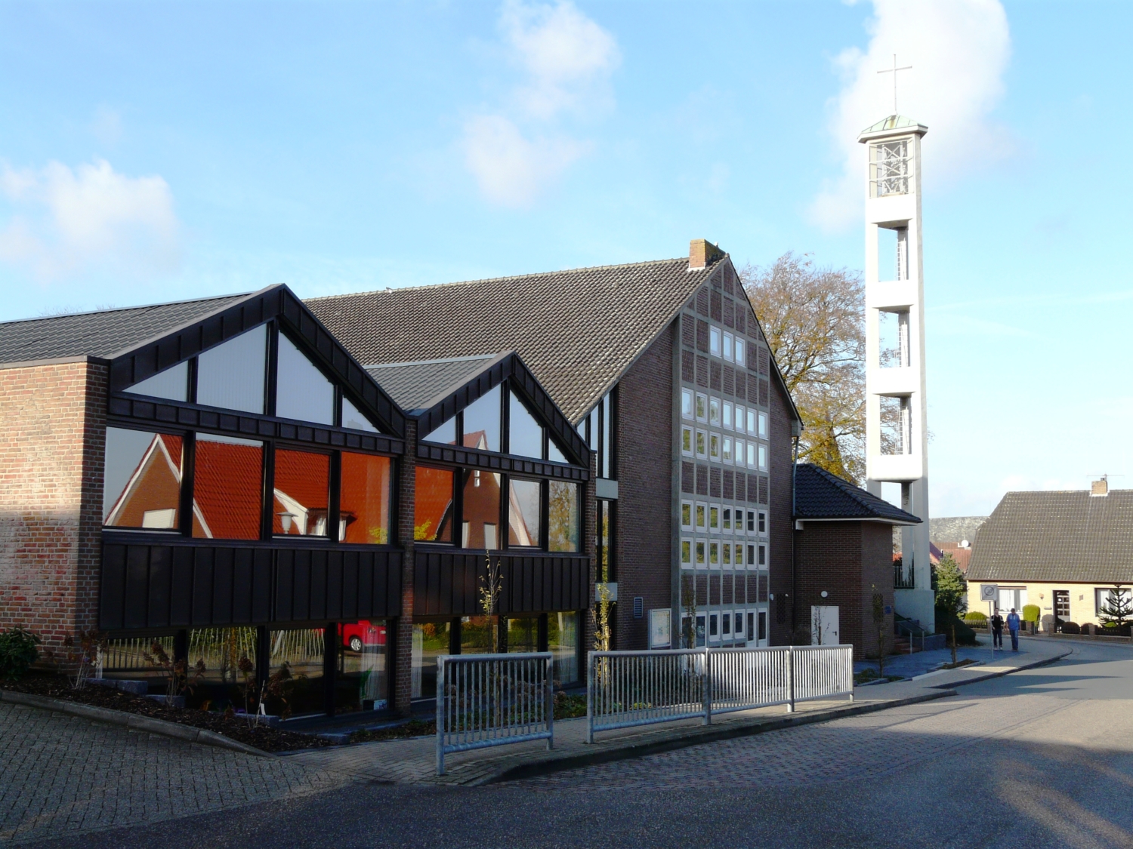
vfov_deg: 35.1
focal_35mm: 41
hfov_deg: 45.8
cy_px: 424
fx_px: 1342
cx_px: 566
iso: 100
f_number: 5
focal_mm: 6.7
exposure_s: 1/250
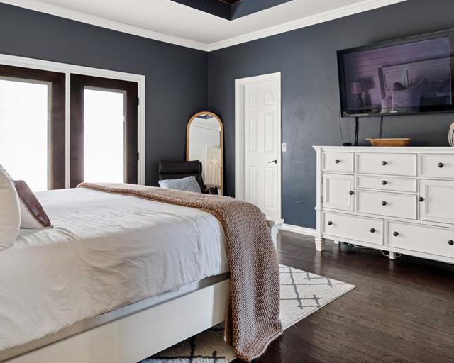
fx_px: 363
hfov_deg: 63.5
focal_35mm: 27
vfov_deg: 52.8
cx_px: 270
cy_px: 146
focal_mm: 18
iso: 200
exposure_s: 1/3.33
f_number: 7.1
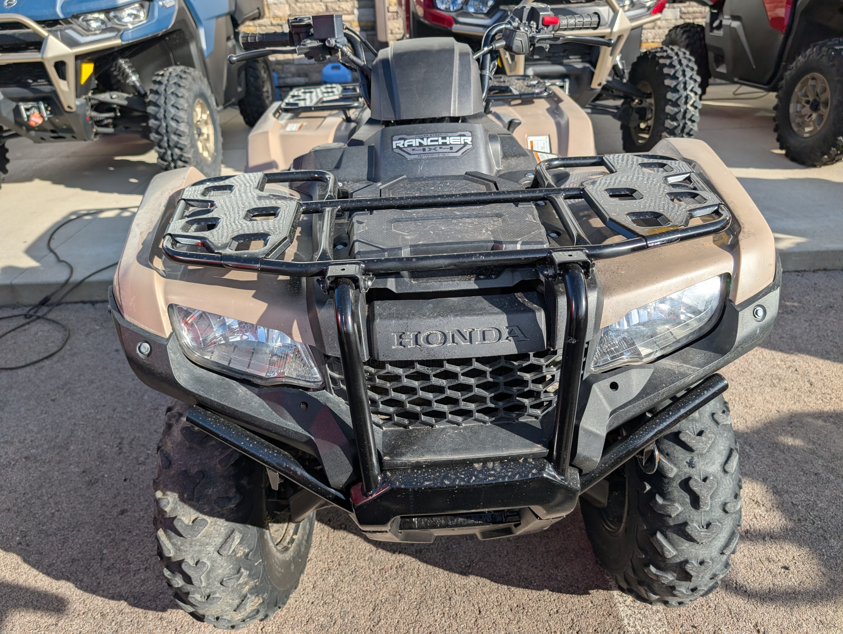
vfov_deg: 56.9
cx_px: 422
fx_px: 585
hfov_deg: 71.5
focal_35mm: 24
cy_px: 317
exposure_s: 1/763
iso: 19
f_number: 1.68
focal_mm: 6.9
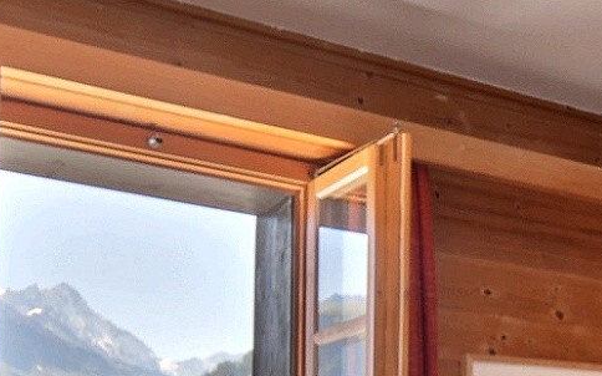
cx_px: 481
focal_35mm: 71
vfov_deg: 17.1
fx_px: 1167
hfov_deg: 28.3
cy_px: 509
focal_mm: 11
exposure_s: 1/2
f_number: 9
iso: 400
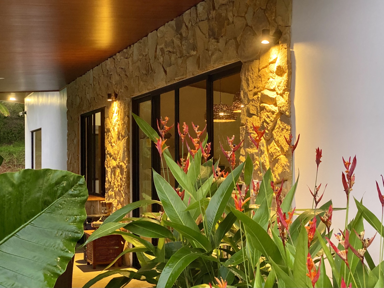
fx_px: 577
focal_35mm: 52
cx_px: 192
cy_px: 144
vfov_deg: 28.0
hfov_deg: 36.8
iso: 640
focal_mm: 6
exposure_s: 1/30
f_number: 2
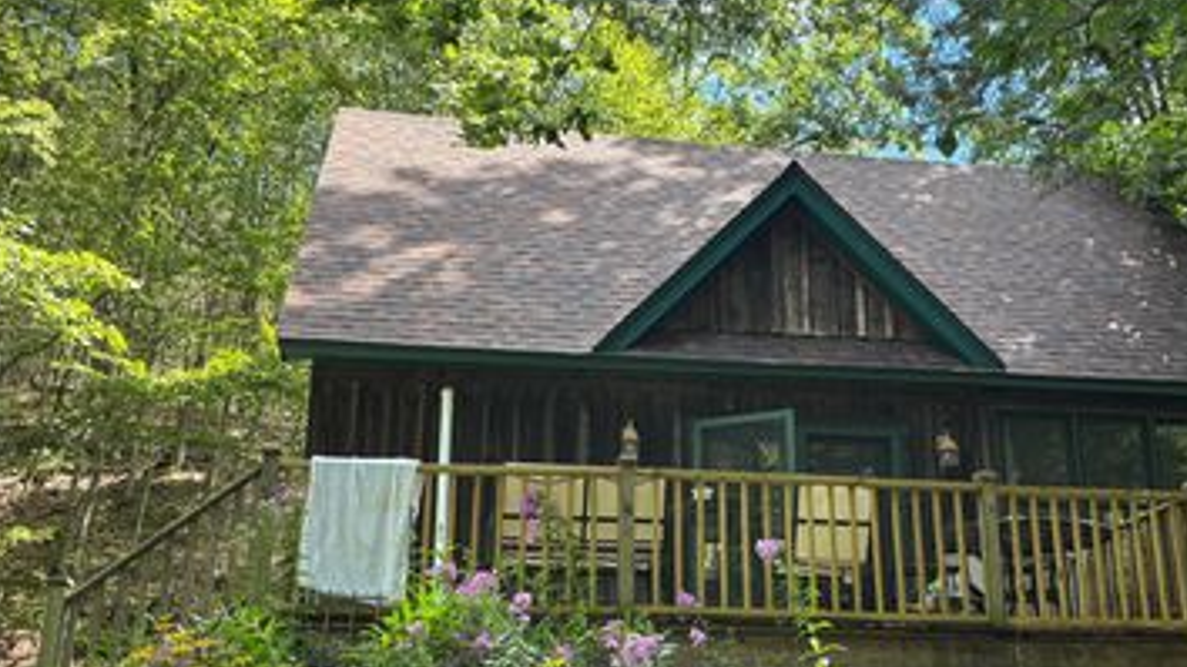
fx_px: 1259
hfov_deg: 50.4
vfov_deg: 29.7
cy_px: 364
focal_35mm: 40
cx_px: 671
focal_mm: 5.96
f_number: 1.6
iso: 40
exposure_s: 1/245
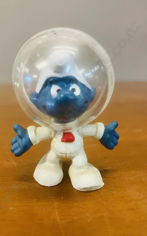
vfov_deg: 62.9
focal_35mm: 30
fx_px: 192
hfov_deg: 41.8
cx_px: 67
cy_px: 118
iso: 200
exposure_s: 1/50
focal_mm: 3.99
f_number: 1.8
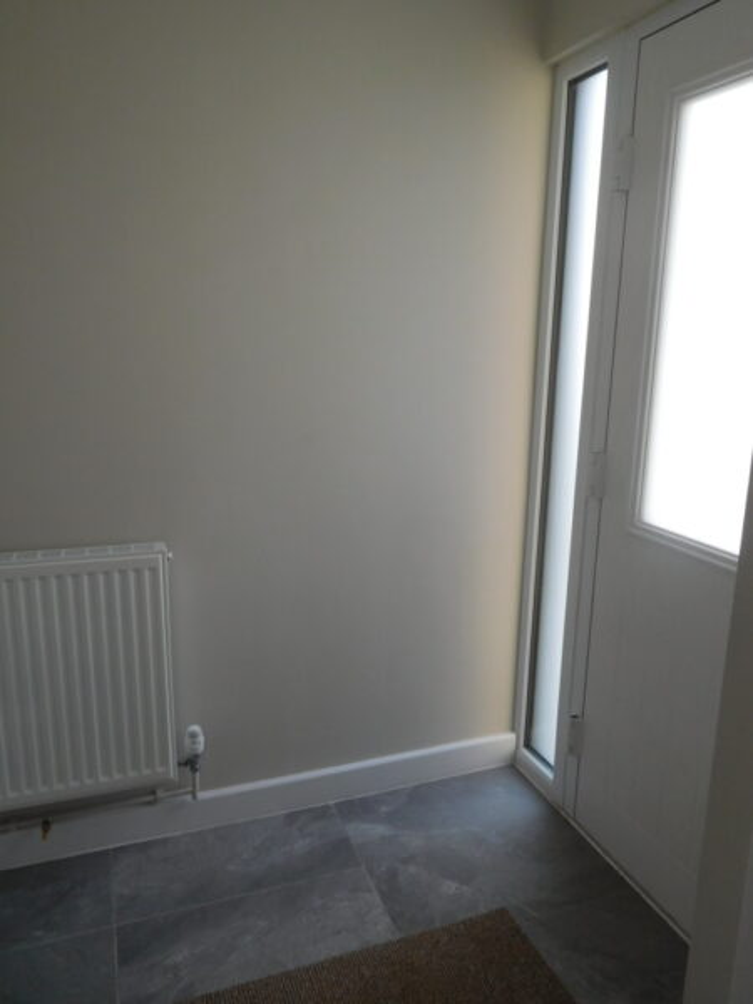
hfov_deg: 54.9
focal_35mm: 25
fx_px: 725
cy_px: 502
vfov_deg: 69.4
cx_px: 376
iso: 125
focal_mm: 4.5
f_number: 3.4
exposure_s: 1/100
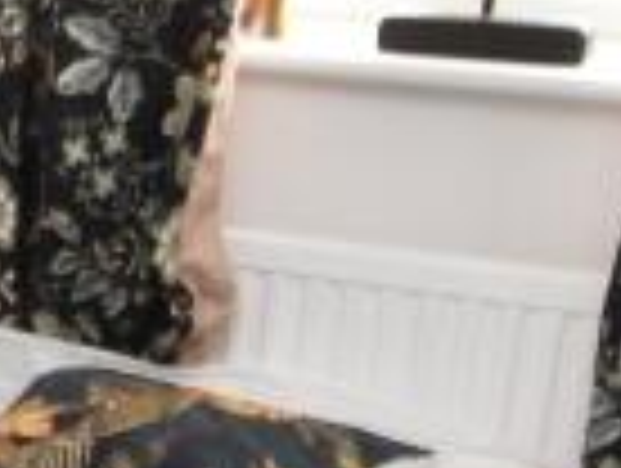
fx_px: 1923
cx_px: -518
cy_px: 340
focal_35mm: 107
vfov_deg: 13.8
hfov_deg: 15.6
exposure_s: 1/25
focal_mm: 10
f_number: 3.5
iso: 100
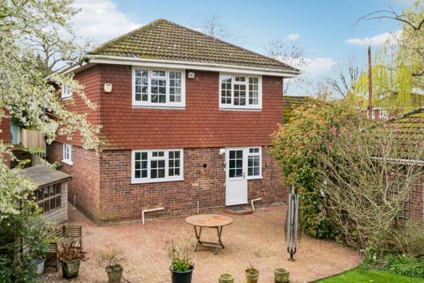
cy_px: 142
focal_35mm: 35
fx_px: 412
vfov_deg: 37.9
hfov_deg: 54.4
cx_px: 212
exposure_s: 1/160
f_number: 9
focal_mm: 35
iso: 320
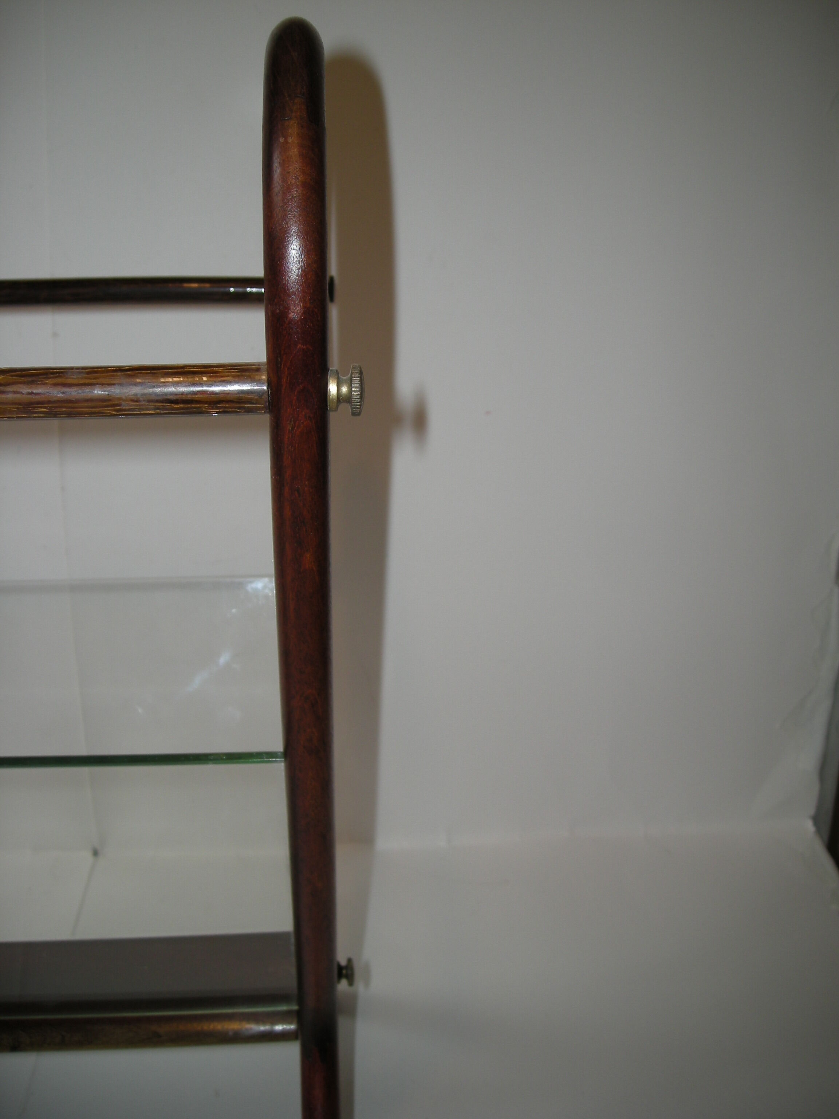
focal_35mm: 35
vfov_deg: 52.6
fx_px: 1131
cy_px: 560
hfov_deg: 40.7
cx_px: 420
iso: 50
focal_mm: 5.7
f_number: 2.8
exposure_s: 1/53.2
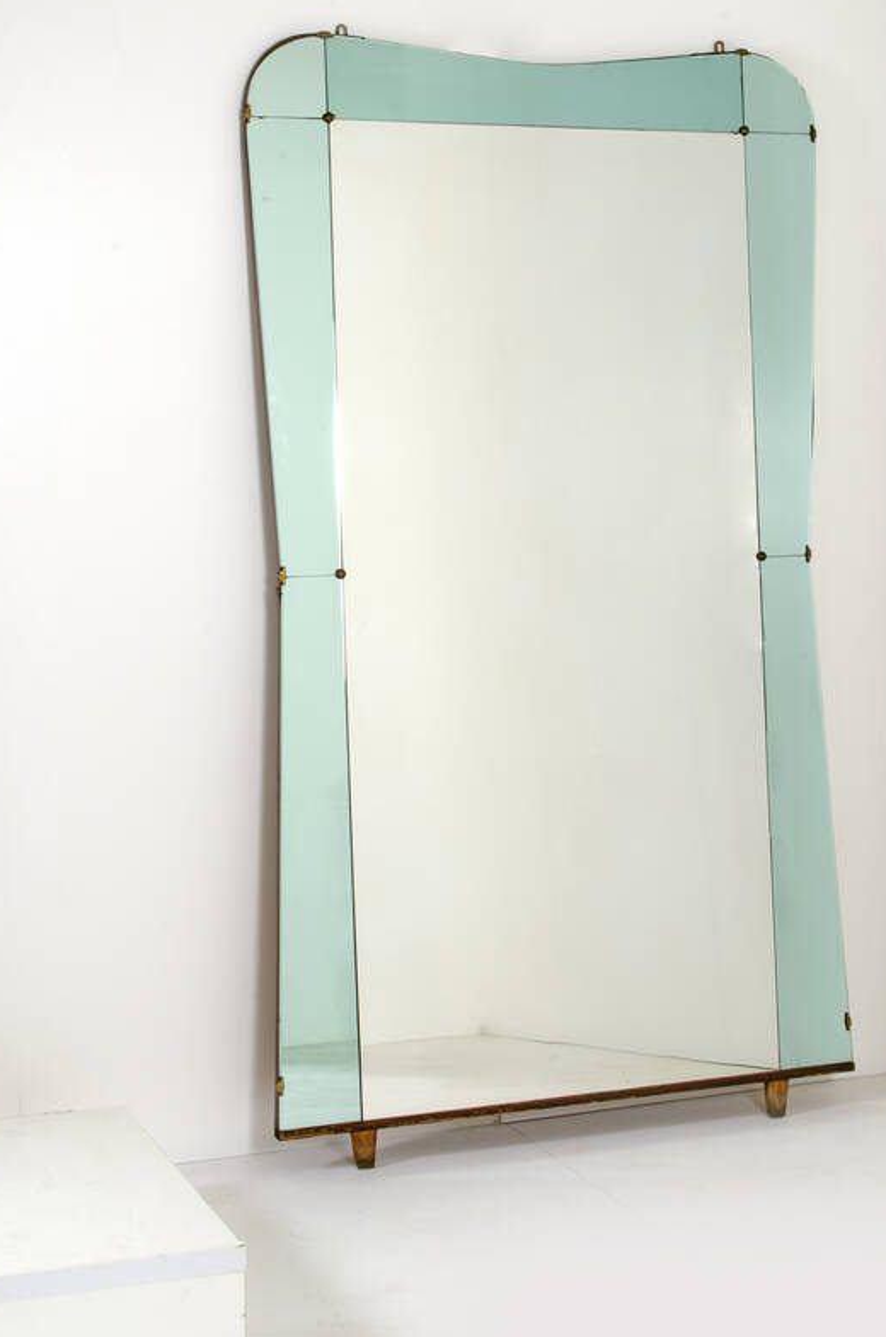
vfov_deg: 27.8
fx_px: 2695
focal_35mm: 73
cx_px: 535
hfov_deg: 18.6
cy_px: 525
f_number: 18
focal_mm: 35
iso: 100
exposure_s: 1/160
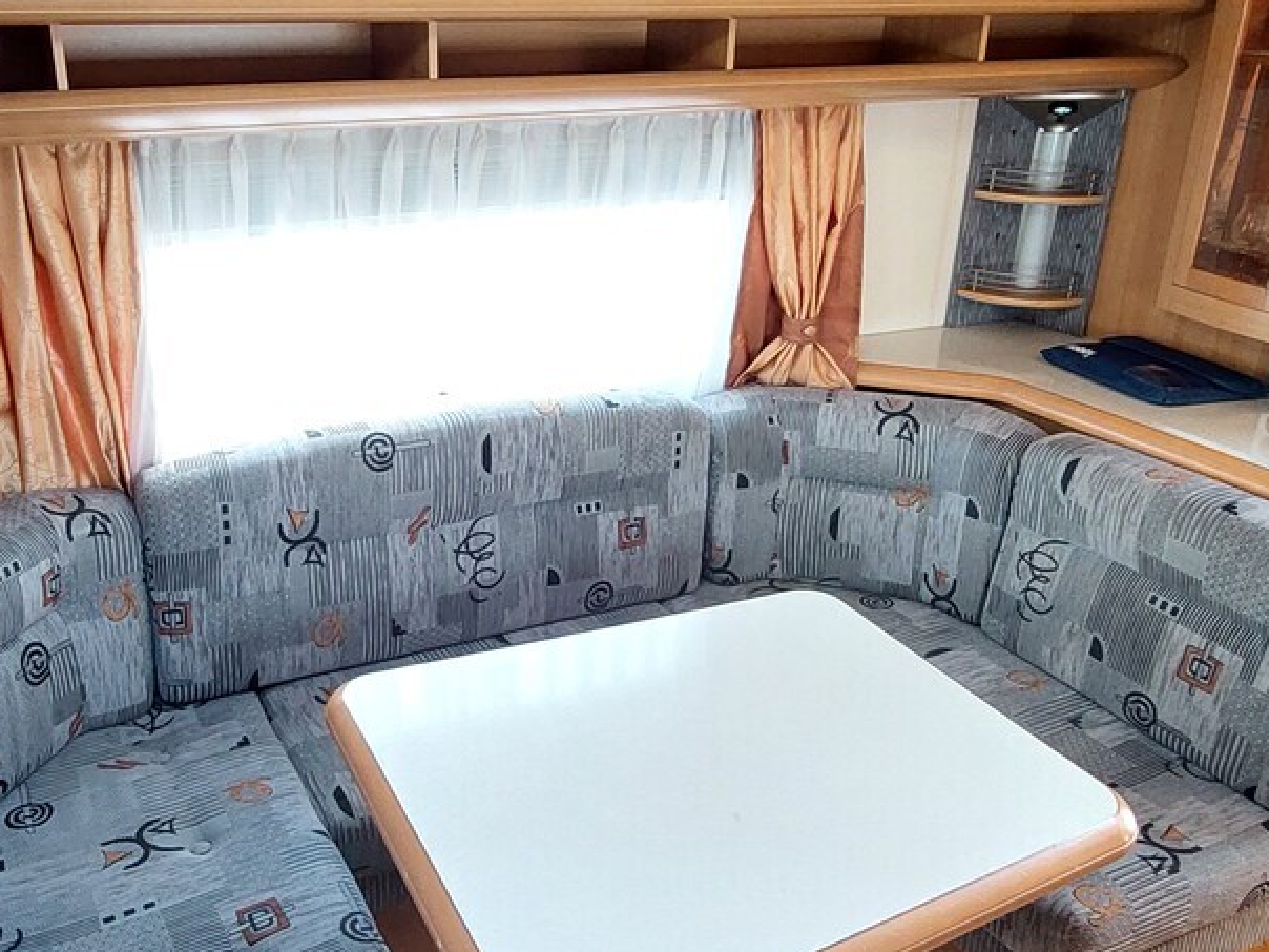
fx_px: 1136
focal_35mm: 31
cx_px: 477
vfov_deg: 45.4
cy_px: 460
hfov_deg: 57.6
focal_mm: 1.74
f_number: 2.2
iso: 320
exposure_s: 1/33
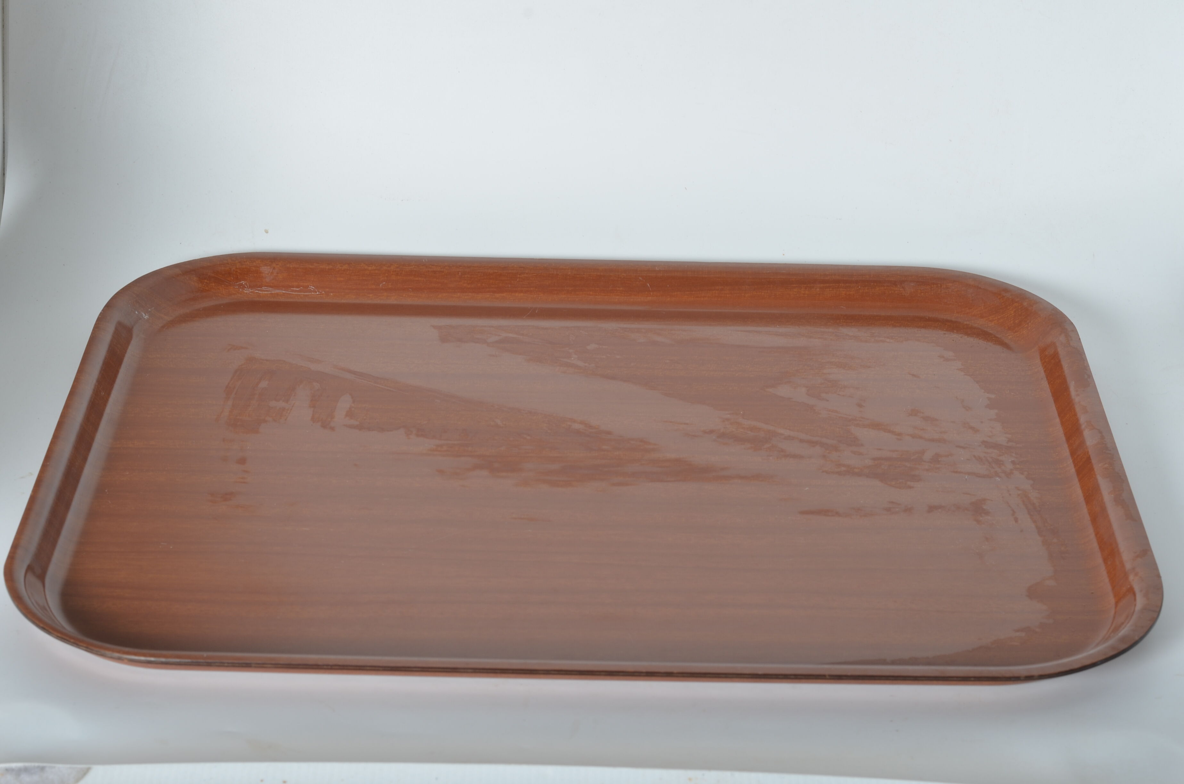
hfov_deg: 27.0
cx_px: 592
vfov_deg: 18.1
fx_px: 2462
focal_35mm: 75
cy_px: 392
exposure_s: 1/125
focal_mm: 50
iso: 100
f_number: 11
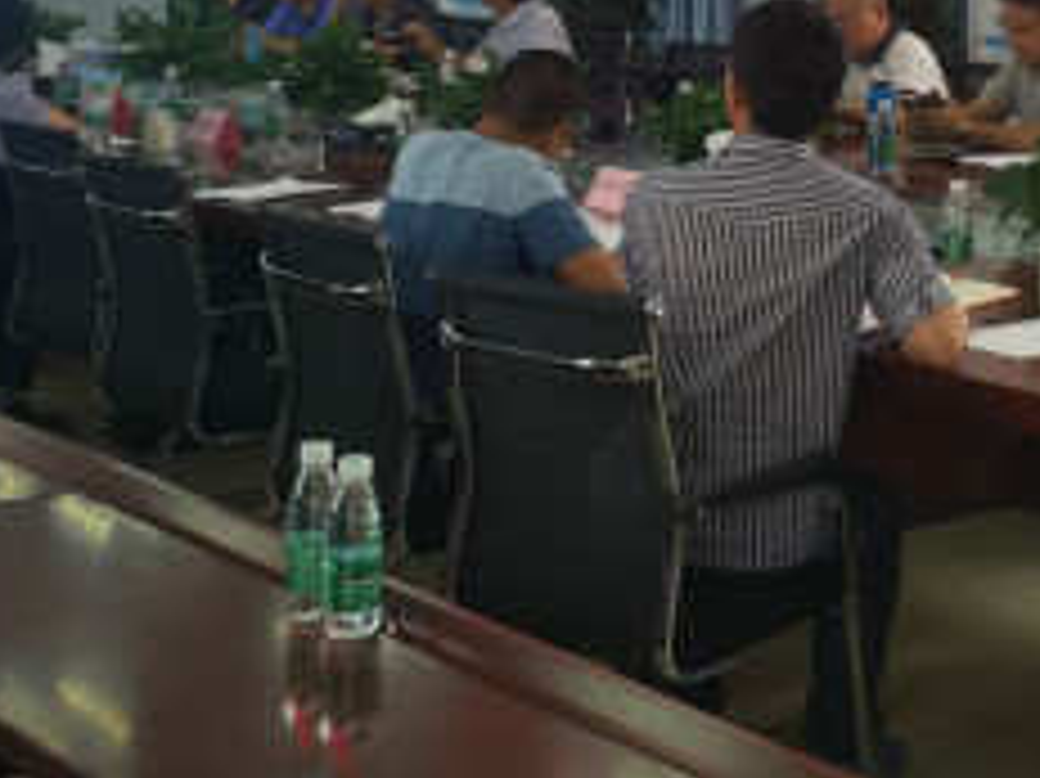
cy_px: -40
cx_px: 752
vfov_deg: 18.3
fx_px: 2342
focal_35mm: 78
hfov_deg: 24.8
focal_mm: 4.12
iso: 120
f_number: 2
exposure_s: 1/50
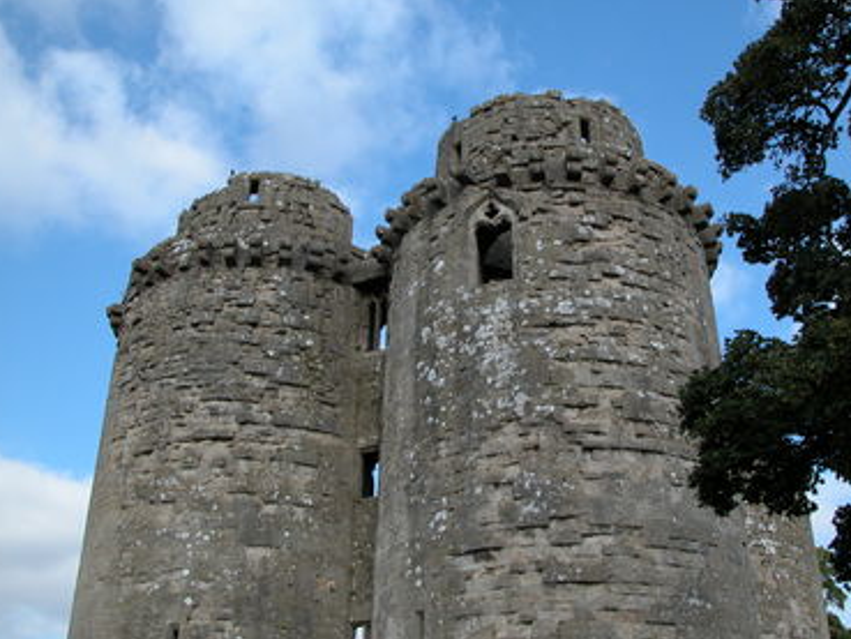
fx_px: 959
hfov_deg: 47.8
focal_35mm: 39
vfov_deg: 36.8
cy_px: 321
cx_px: 445
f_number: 5.7
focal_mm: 9.2
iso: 100
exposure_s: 1/294
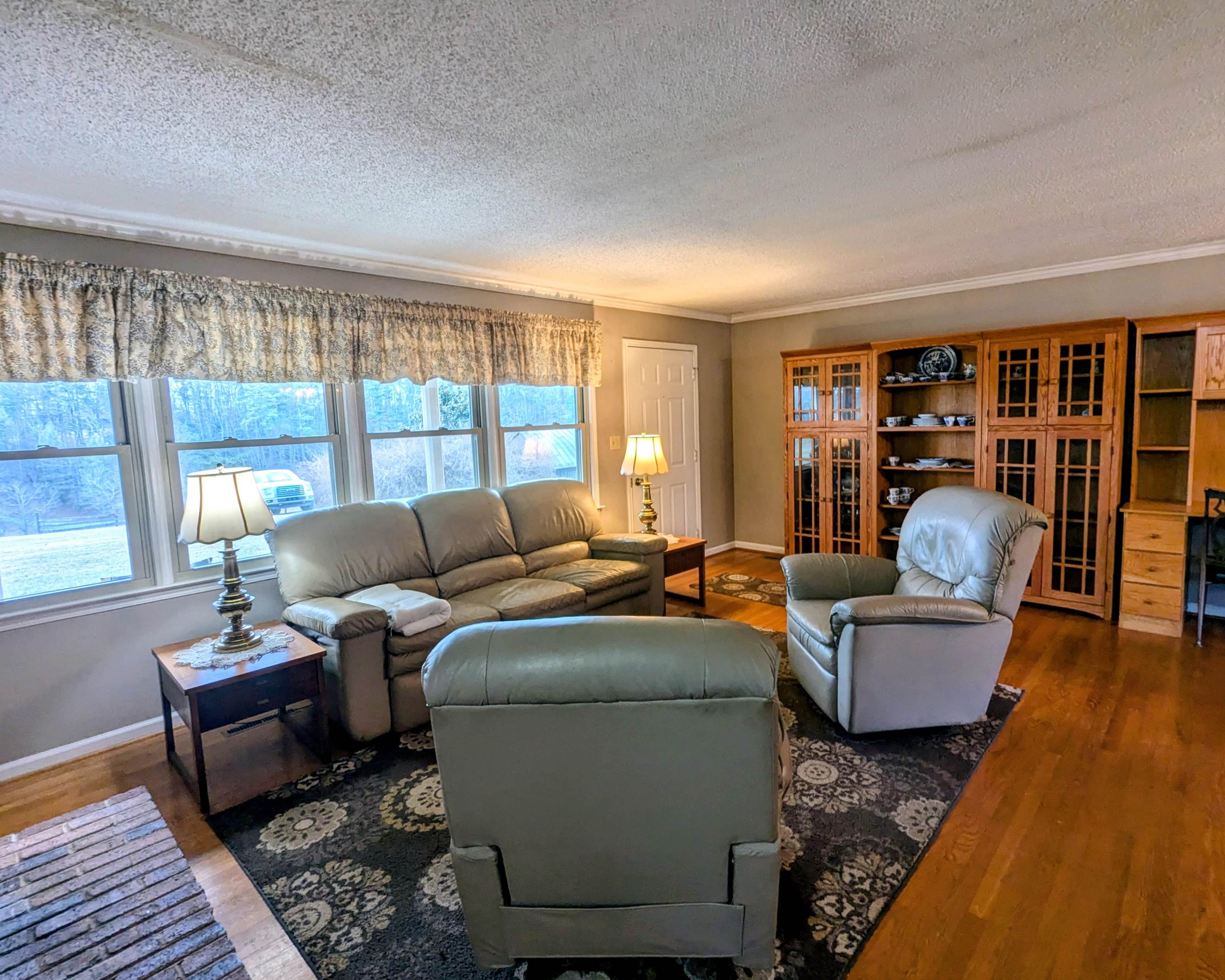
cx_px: 651
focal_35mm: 17
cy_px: 481
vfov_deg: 77.0
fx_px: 616
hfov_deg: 89.5
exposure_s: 1/40
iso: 59
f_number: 2.2
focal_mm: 2.35
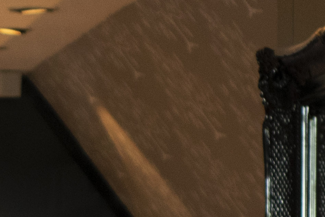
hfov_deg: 4.2
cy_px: 595
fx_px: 4280
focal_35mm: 474
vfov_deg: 2.9
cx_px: -687
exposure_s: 1/60
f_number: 4
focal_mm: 50
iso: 560
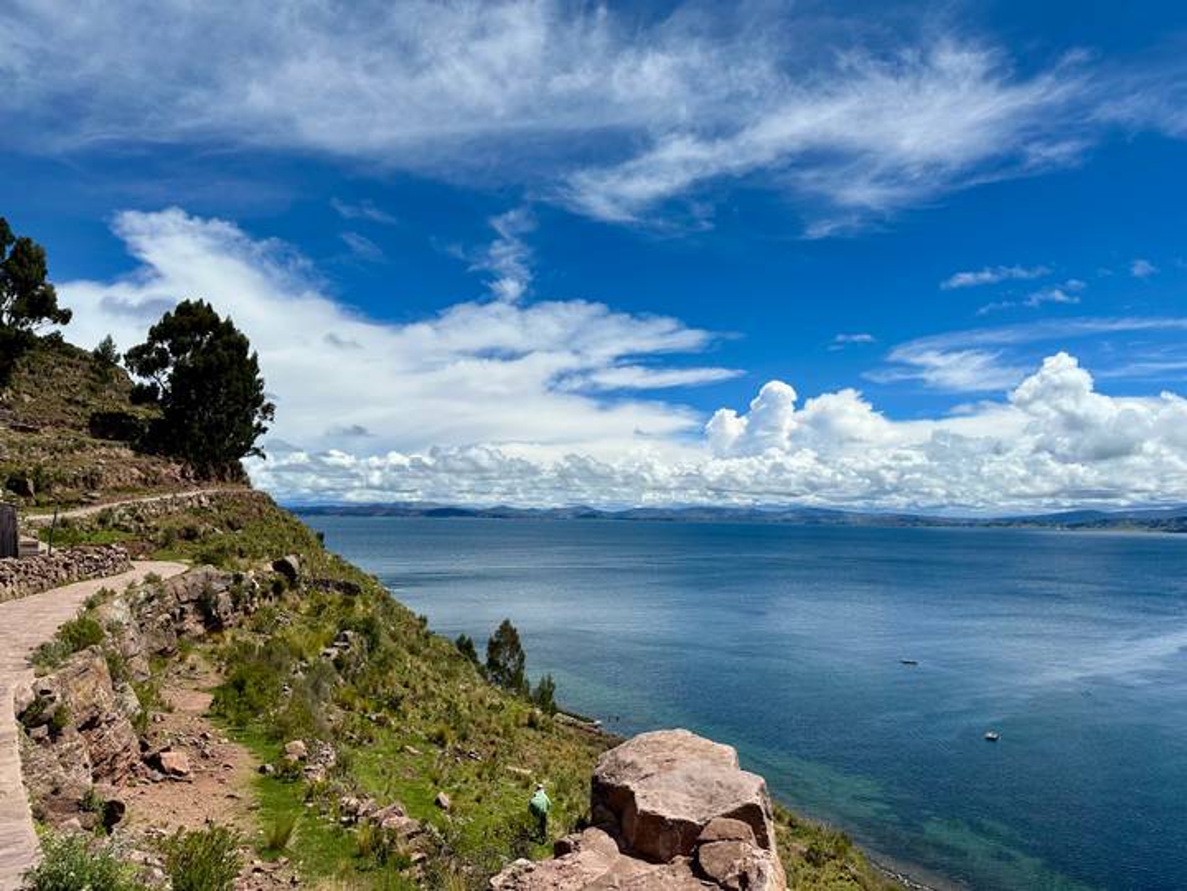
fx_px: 823
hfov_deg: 71.6
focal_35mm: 24
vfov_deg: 56.8
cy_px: 446
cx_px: 594
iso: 80
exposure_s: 1/10753
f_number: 1.78
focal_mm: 6.86
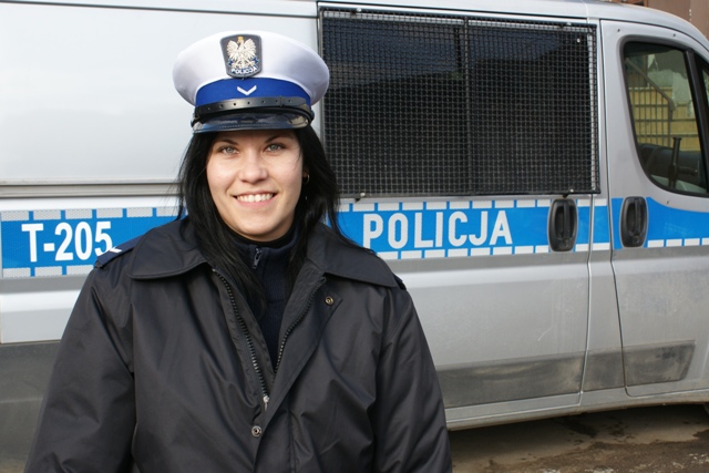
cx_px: 354
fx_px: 1034
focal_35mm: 52
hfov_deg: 37.8
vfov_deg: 25.8
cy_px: 236
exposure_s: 1/125
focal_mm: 35
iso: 200
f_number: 8
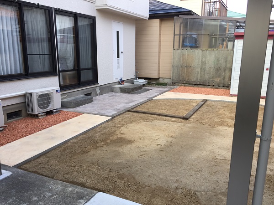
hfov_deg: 61.7
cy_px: 102
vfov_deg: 48.2
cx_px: 137
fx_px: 230
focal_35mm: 29
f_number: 2.2
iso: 32
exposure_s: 1/146
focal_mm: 4.15
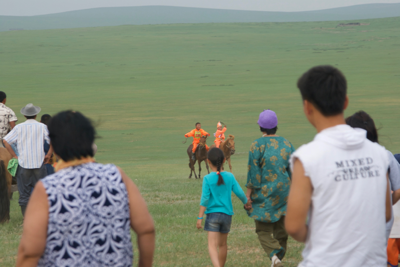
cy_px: 134
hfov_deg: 12.4
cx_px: 200
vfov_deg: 8.3
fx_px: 1835
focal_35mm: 165
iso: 200
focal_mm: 110
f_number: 5.6
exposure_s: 1/125
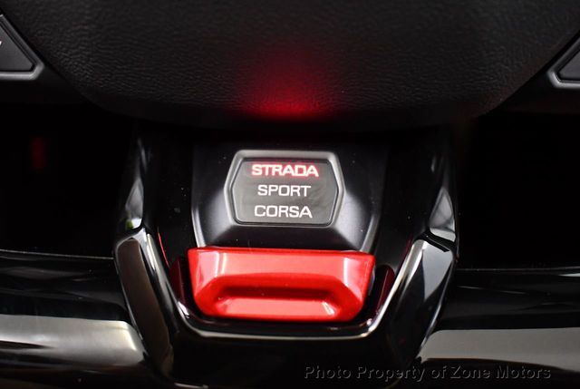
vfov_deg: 37.0
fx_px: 581
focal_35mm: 36
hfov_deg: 53.1
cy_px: 194
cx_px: 290
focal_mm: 18
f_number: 3.5
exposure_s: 1/125
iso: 3200
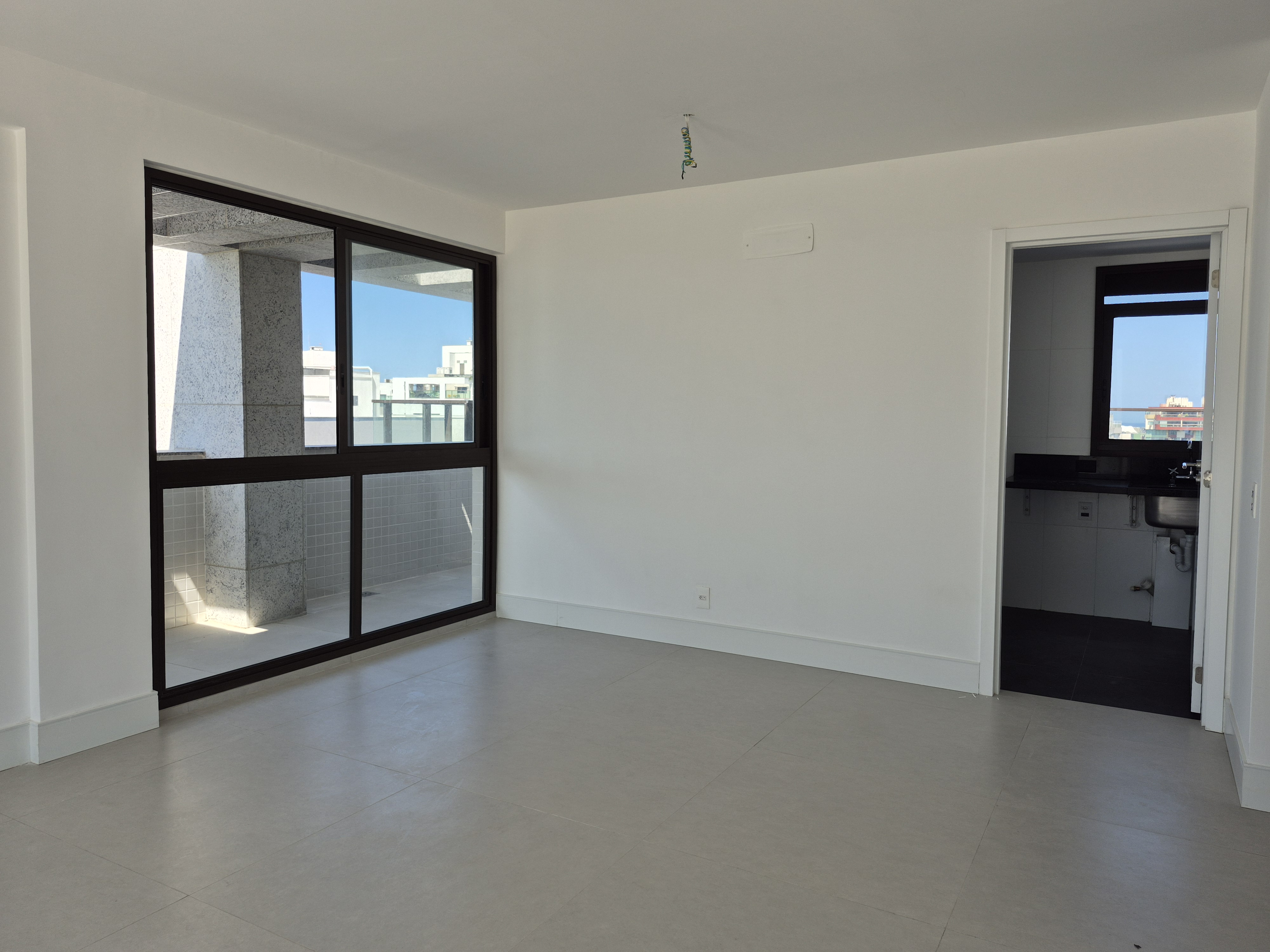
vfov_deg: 58.9
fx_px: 844
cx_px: 635
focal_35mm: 23
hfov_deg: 73.9
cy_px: 476
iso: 25
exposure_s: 1/680
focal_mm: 5.4
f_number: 1.8
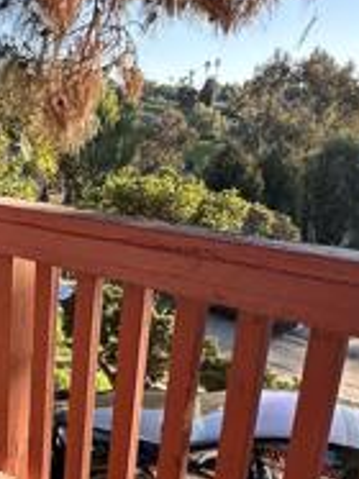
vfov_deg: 38.5
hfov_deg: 28.8
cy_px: 369
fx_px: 664
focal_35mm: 48
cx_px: 21
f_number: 2.2
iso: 40
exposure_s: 1/280
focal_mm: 2.22
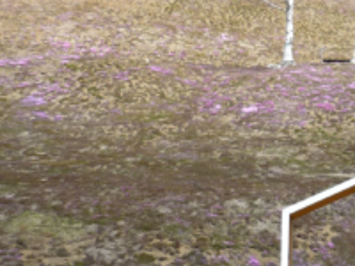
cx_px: 522
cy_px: 122
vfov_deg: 14.9
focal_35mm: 99
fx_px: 1015
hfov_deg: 17.9
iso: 100
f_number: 2.8
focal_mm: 5.5
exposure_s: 1/800
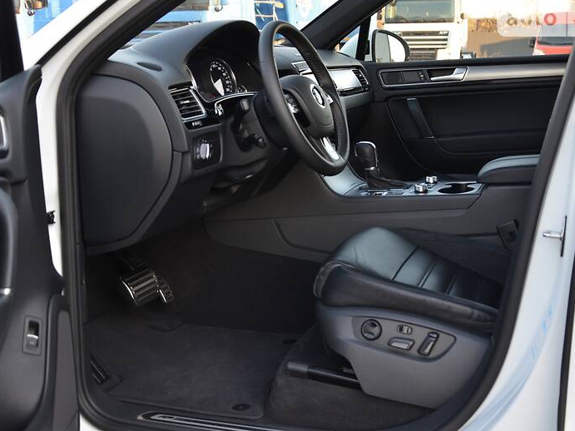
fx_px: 830
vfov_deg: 29.1
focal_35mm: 50
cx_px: 296
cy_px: 211
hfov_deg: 38.2
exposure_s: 1/100
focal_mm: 30
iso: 400
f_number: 4.5
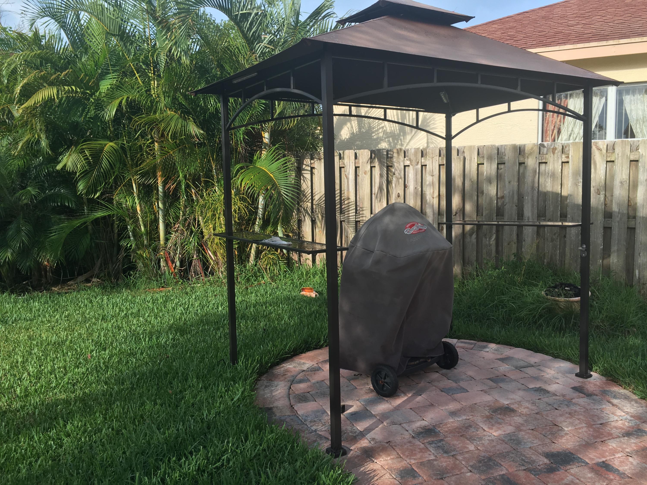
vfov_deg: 48.2
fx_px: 542
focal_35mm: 29
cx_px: 324
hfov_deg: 61.7
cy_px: 242
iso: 25
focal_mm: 4.15
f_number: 2.2
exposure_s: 1/657
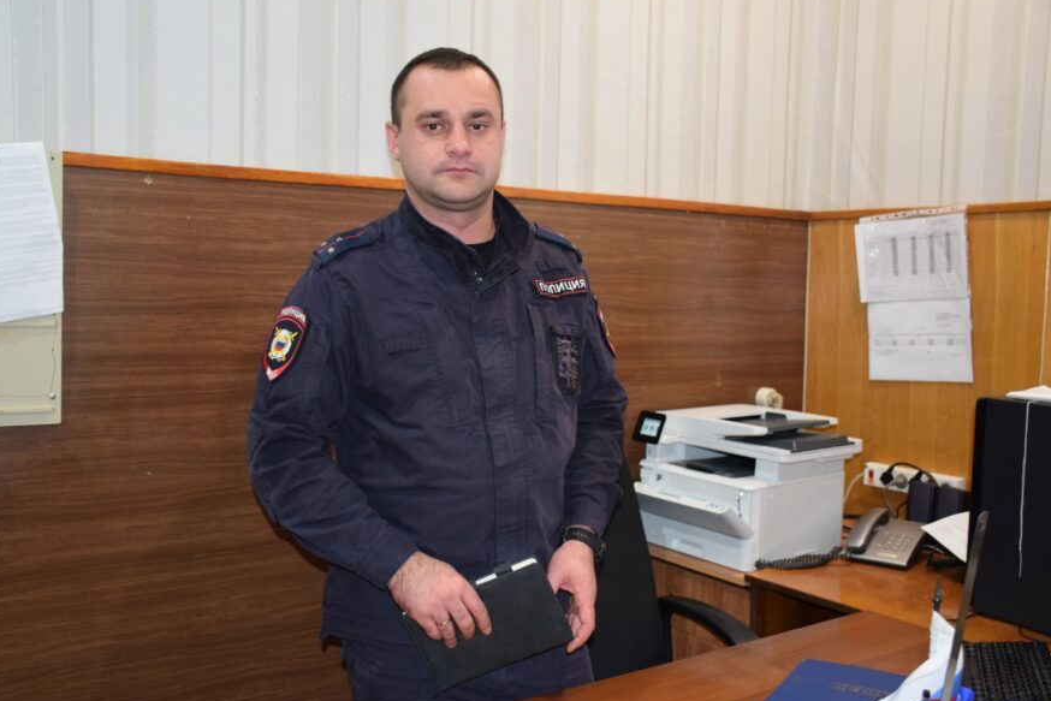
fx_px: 1037
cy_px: 346
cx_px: 516
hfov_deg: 53.7
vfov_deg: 37.4
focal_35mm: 36
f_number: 3.8
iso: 2000
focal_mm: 23
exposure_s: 1/60
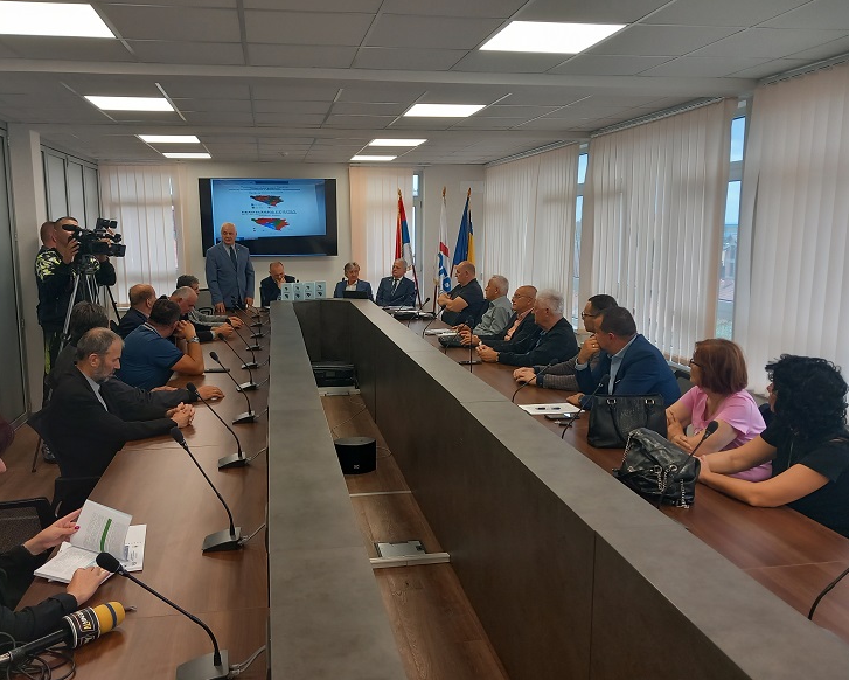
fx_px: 729
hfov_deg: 60.3
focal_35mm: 29
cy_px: 340
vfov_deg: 50.0
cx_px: 389
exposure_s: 1/50
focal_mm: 4
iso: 80
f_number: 1.8
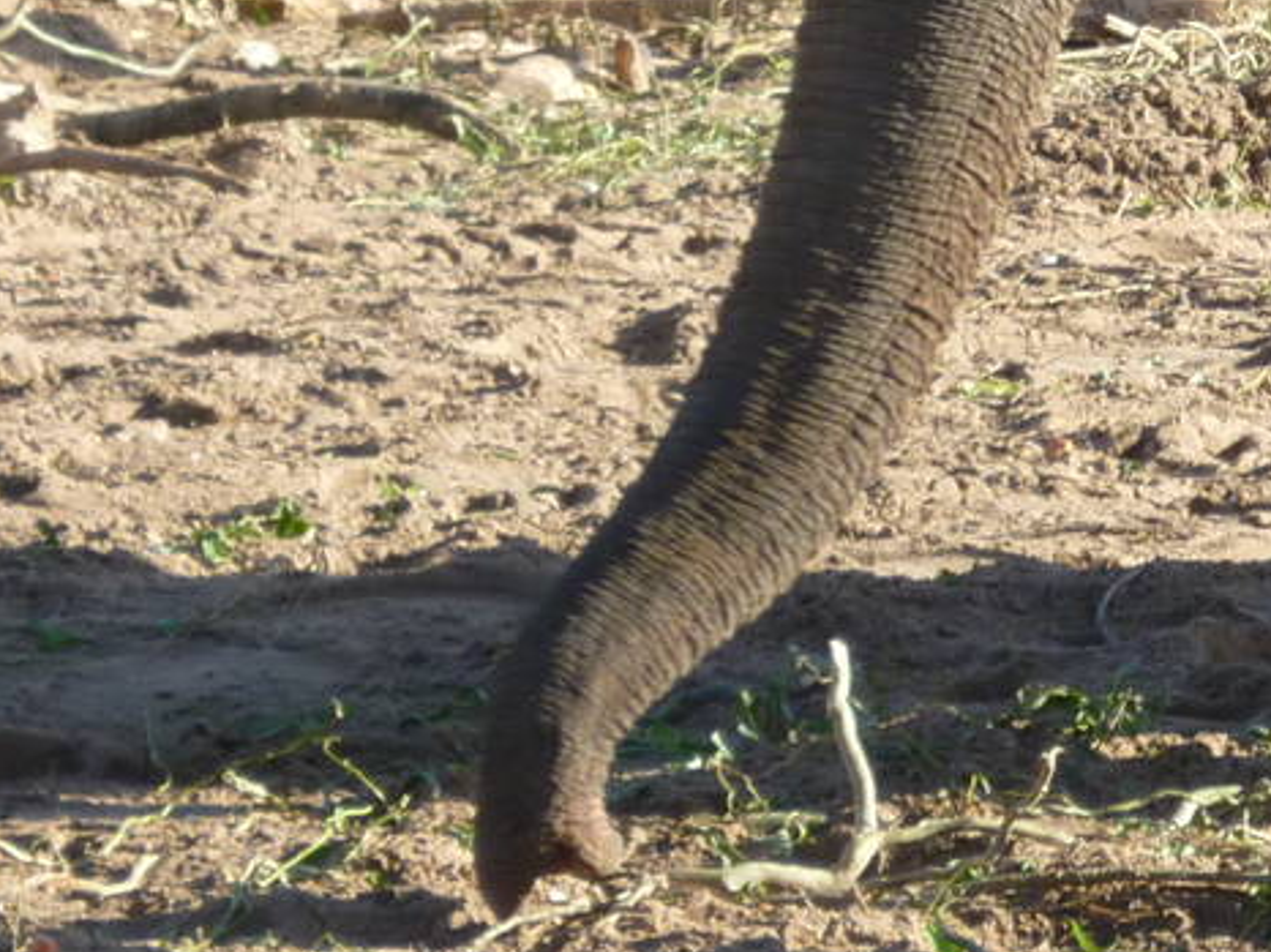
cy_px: -385
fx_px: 25212
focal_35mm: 687
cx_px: 1762
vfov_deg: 2.2
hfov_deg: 2.9
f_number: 5.9
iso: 125
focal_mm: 36
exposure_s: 1/125
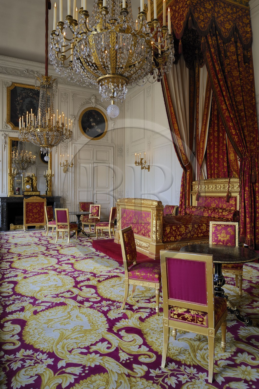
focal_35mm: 24
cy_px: 194
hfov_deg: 53.1
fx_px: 259
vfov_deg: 73.8
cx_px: 130
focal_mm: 24
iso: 200
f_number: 11
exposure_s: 1/1.25
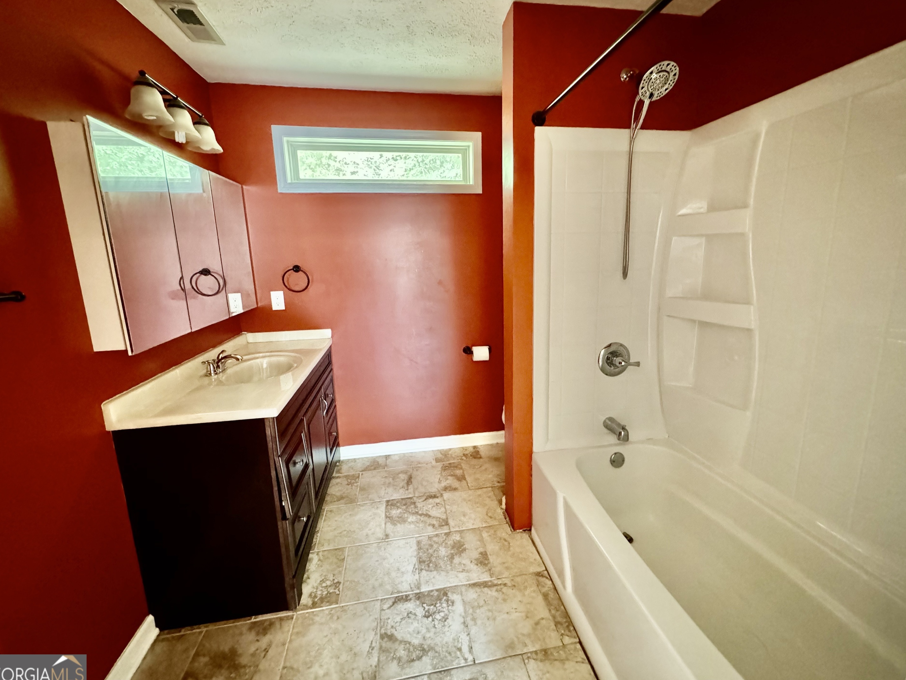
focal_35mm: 15
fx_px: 393
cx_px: 463
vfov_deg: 81.7
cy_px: 326
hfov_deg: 98.2
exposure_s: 1/40
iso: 1600
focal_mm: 2.22
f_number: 2.2
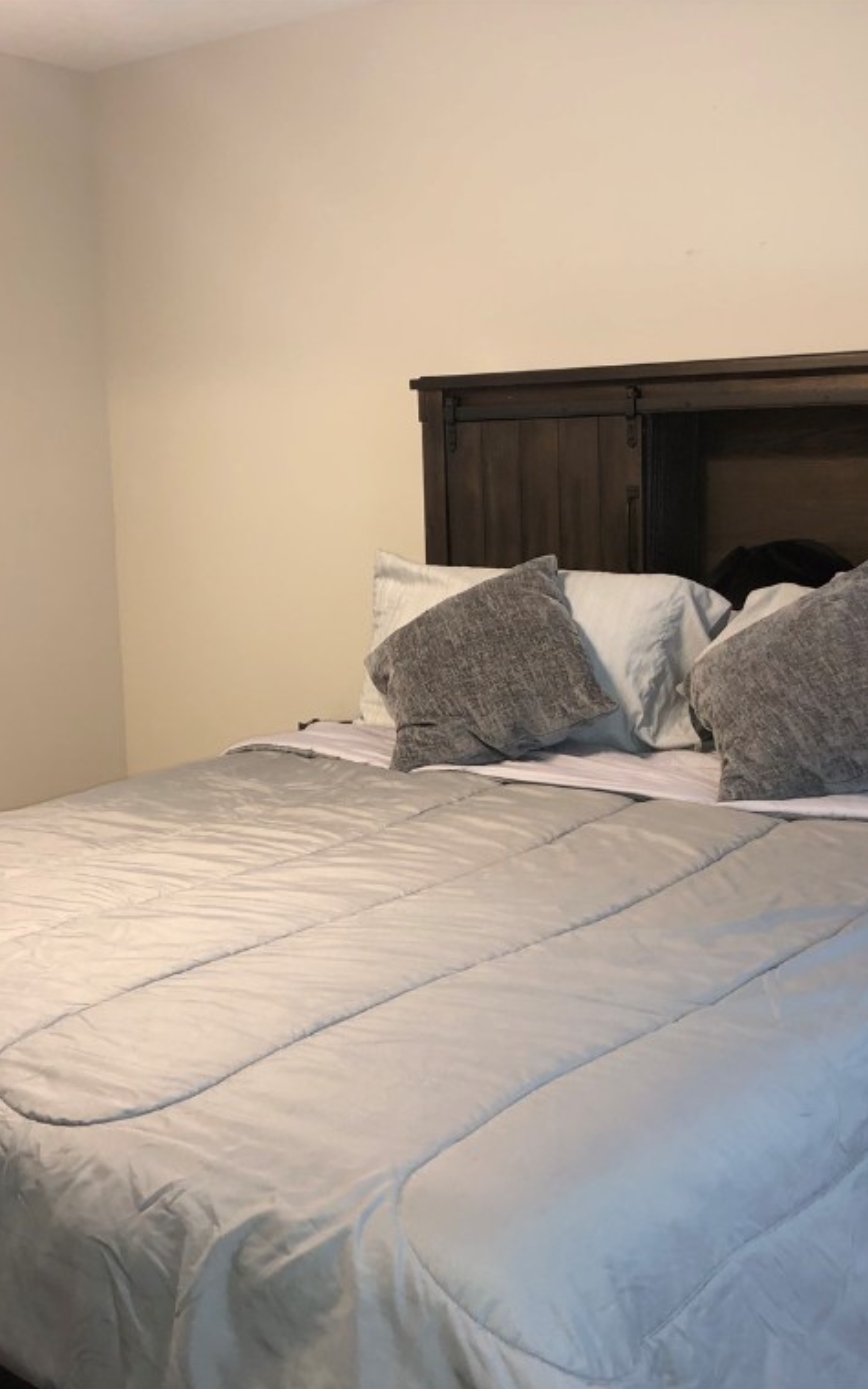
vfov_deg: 49.3
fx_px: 1514
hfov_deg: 32.0
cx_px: 420
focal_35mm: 40
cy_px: 693
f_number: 1.8
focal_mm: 3.99
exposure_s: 1/12
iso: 40
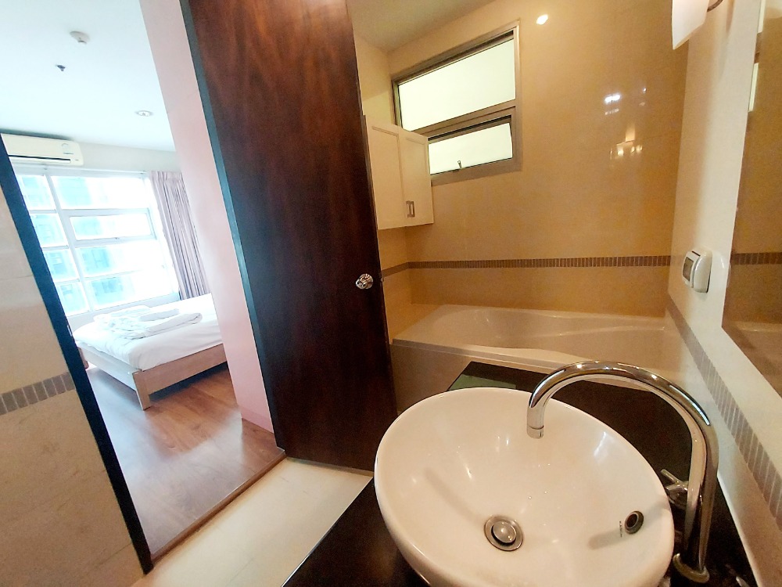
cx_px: 391
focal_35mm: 13
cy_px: 294
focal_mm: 1.42
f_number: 2.2
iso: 125
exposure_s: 1/50
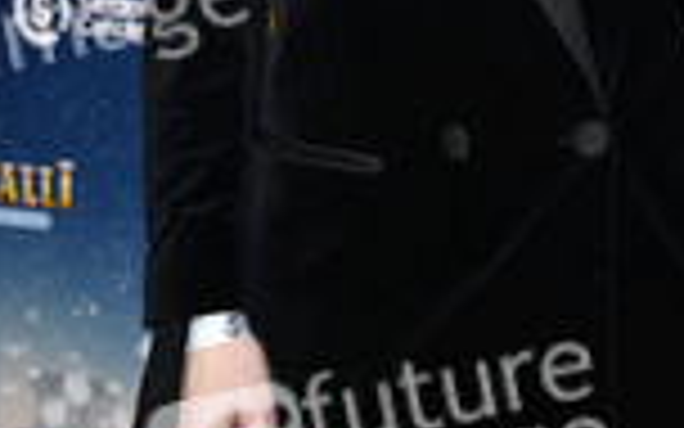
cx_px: 508
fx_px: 3896
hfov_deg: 10.0
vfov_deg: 6.2
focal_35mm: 209
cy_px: -225
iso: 1250
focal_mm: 78
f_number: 5.6
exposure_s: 1/250
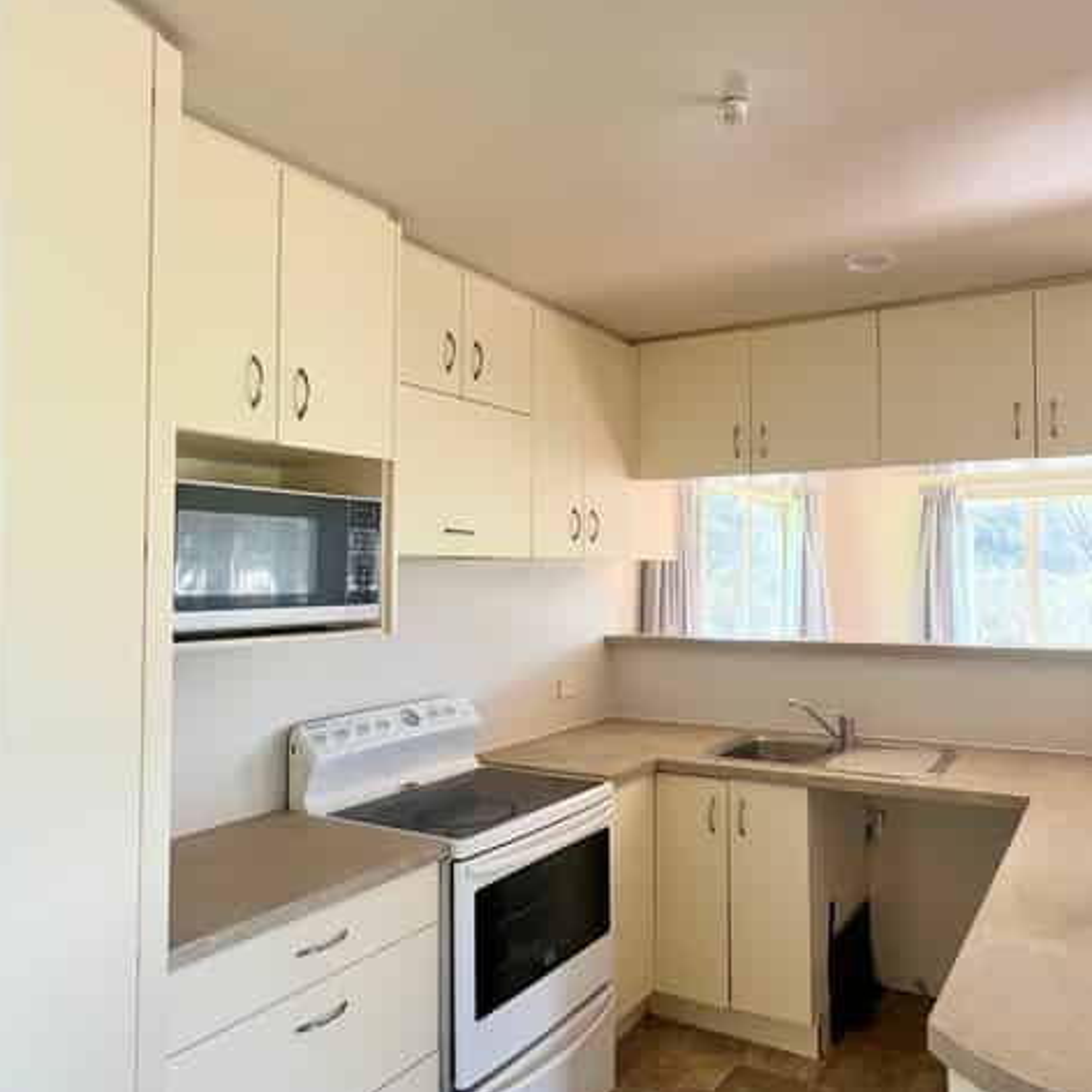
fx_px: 571
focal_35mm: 16
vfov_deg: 87.4
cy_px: 547
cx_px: 754
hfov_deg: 83.5
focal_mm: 1.57
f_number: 1.8
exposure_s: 1/99
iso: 100
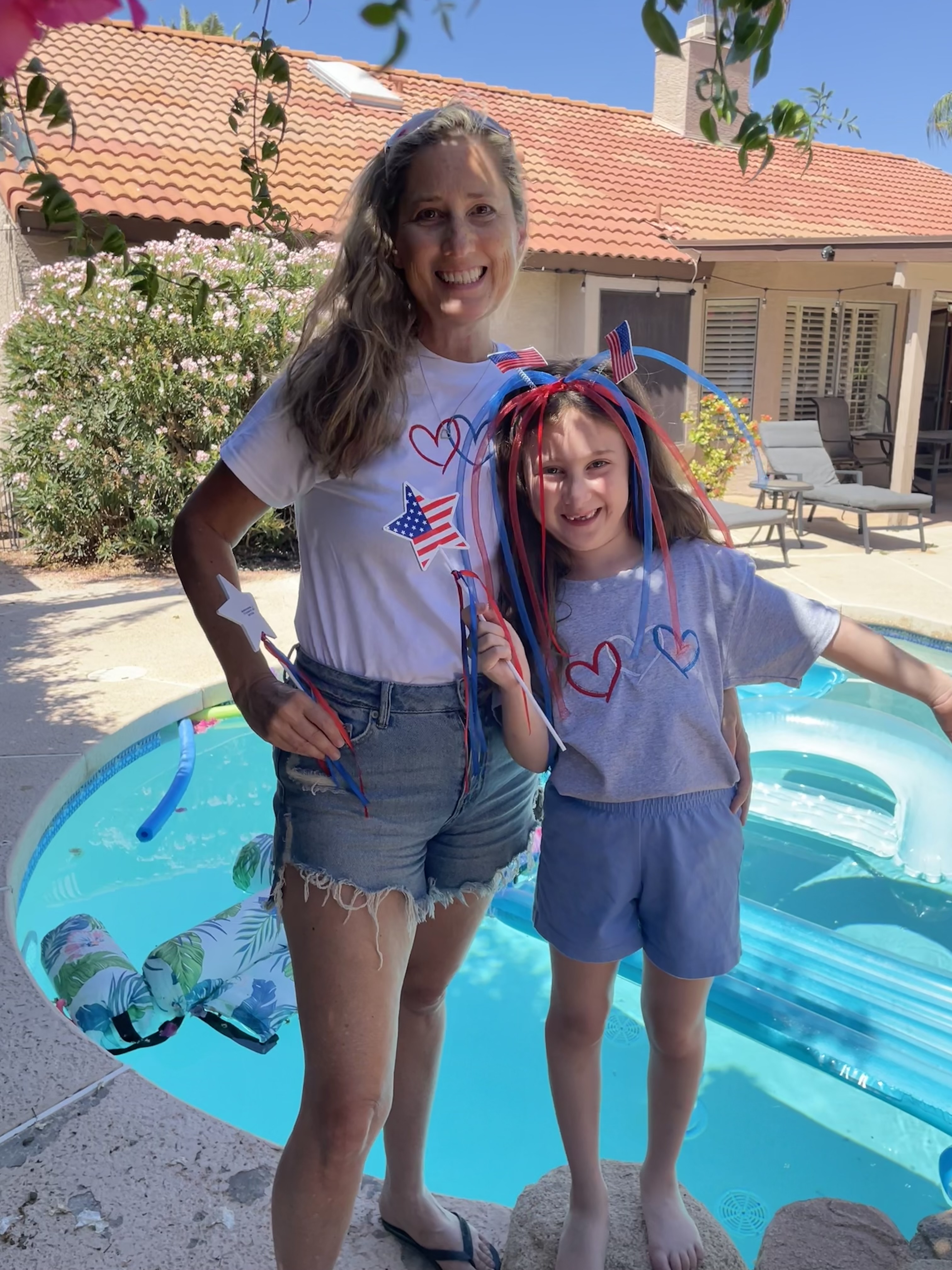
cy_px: 635
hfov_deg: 53.1
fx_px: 953
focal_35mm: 26
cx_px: 476
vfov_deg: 67.3
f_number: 1.6
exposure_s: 1/1233
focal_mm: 4.2
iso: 32
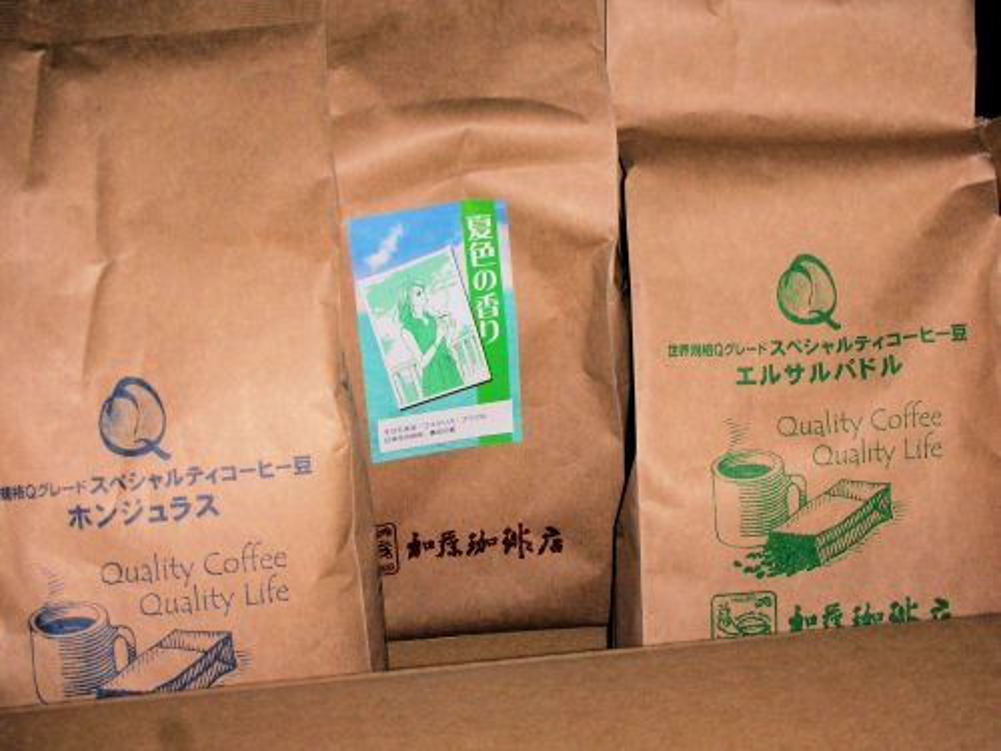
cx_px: 500
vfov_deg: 24.0
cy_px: 376
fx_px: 1764
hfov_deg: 31.7
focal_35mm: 61
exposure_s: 1/120
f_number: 4
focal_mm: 10.1
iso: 50
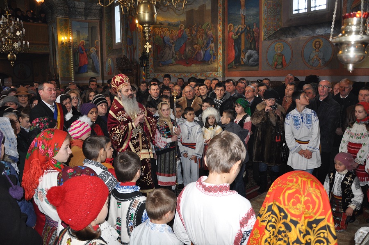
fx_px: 276
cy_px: 122
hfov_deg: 67.5
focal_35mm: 27
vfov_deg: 47.8
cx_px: 184
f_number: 3.5
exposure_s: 1/60
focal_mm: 18
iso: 500
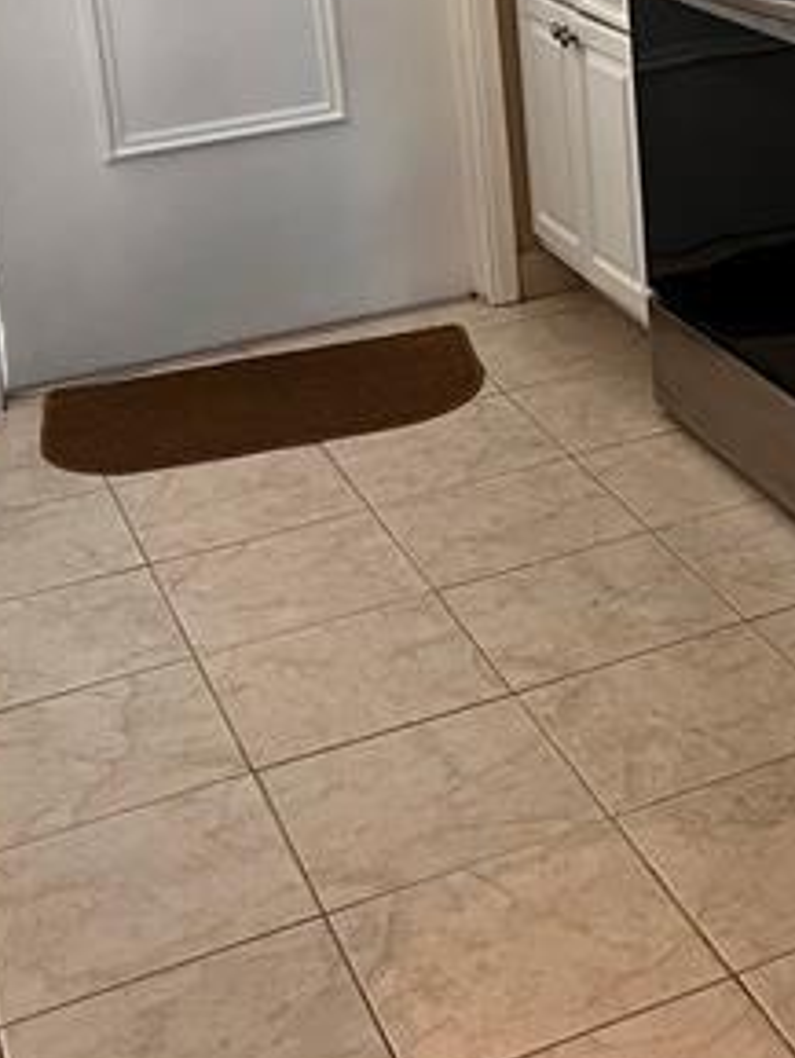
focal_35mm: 69
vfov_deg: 26.6
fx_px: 2111
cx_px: 887
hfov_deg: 20.3
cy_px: 0
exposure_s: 1/60
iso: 160
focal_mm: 5.7
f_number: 1.5
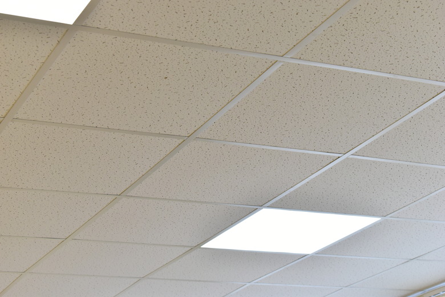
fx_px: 1020
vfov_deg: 16.6
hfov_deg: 24.6
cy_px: 148
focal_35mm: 82
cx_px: 222
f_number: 7.1
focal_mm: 55
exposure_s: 1/30
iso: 800
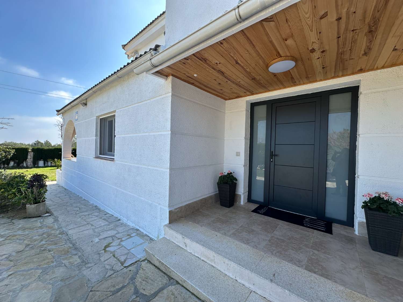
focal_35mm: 14
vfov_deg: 85.7
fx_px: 163
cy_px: 151
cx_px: 202
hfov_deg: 102.1
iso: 40
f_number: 2.2
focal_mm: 2.22
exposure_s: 1/567
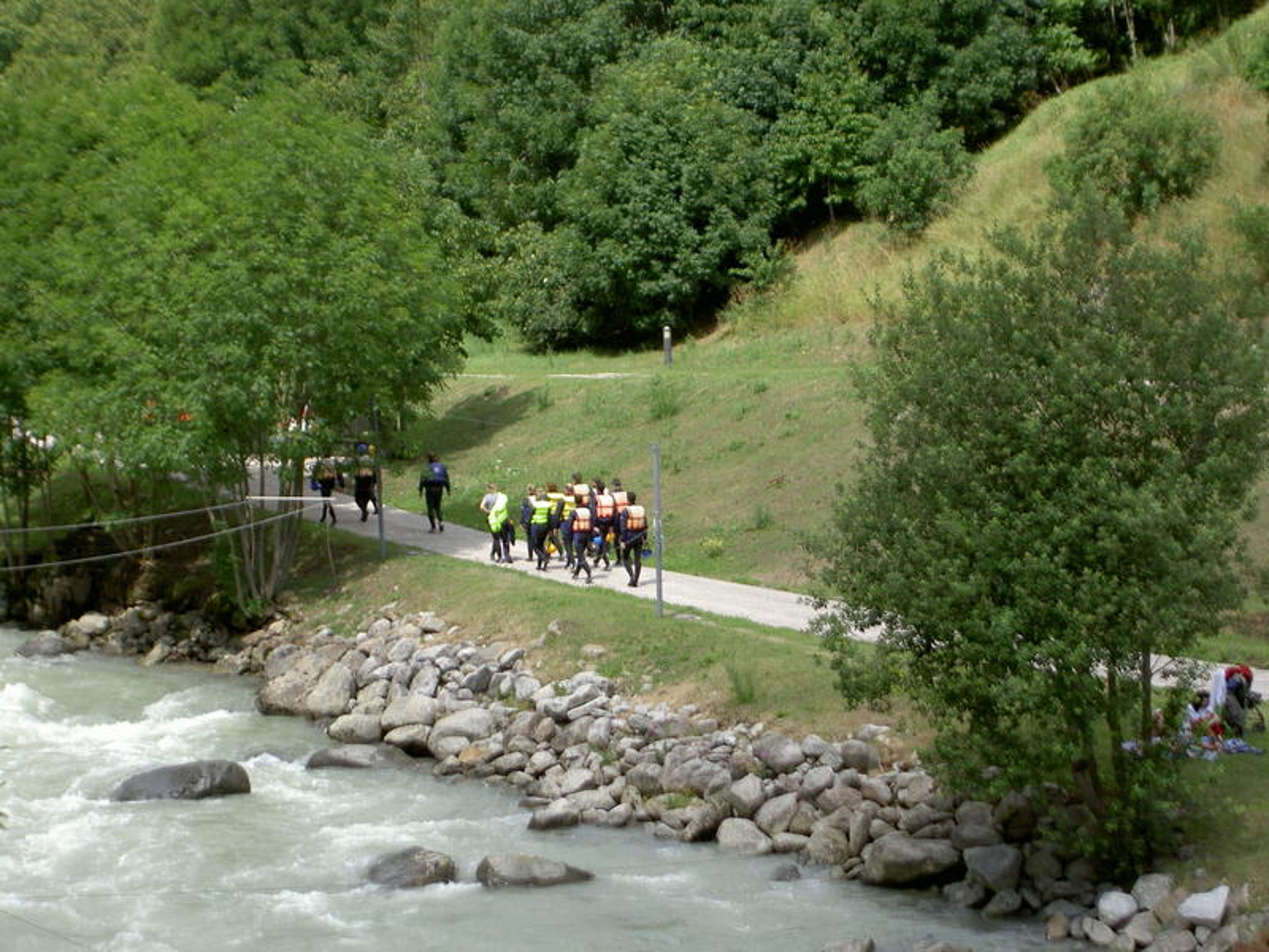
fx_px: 4289
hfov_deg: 16.8
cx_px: 634
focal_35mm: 117
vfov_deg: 12.7
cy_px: 476
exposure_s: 1/320
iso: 50
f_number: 4.9
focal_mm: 24
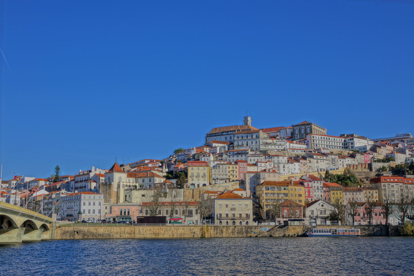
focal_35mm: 44
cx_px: 207
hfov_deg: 44.5
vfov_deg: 30.5
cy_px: 138
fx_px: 506
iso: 64
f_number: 4.5
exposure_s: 1/800
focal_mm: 16.09
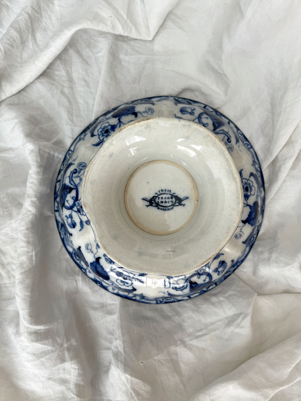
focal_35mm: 26
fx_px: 301
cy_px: 200
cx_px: 150
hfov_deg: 53.1
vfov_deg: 67.3
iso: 50
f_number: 1.6
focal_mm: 5.1
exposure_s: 1/122
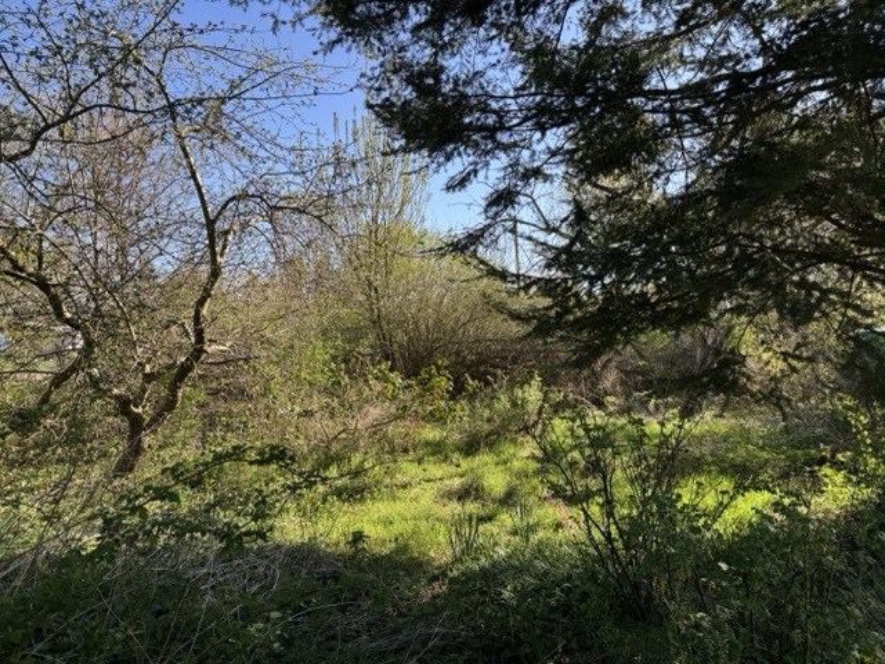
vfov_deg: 56.8
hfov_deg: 71.6
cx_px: 442
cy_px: 332
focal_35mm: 24
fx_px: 614
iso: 80
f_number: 1.78
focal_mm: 6.76
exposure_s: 1/1131
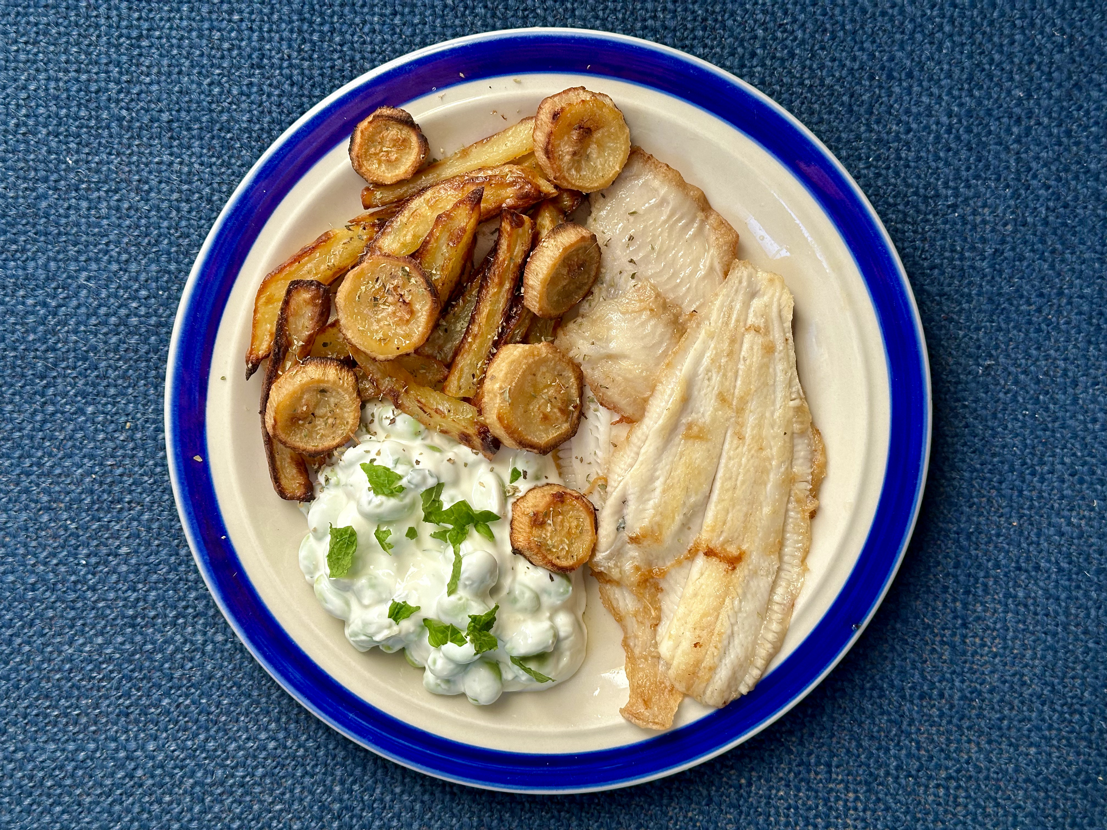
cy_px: 415
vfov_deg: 30.3
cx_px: 554
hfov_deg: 39.7
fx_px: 1535
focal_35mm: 48
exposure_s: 1/631
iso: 64
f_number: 1.78
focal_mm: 6.86
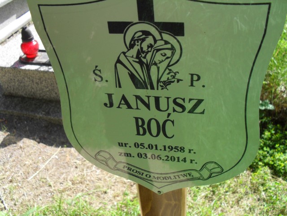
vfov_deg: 40.7
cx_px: 144
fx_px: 290
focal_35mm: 35
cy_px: 108
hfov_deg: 52.6
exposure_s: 1/350
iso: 100
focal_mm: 6.3
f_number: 3.2
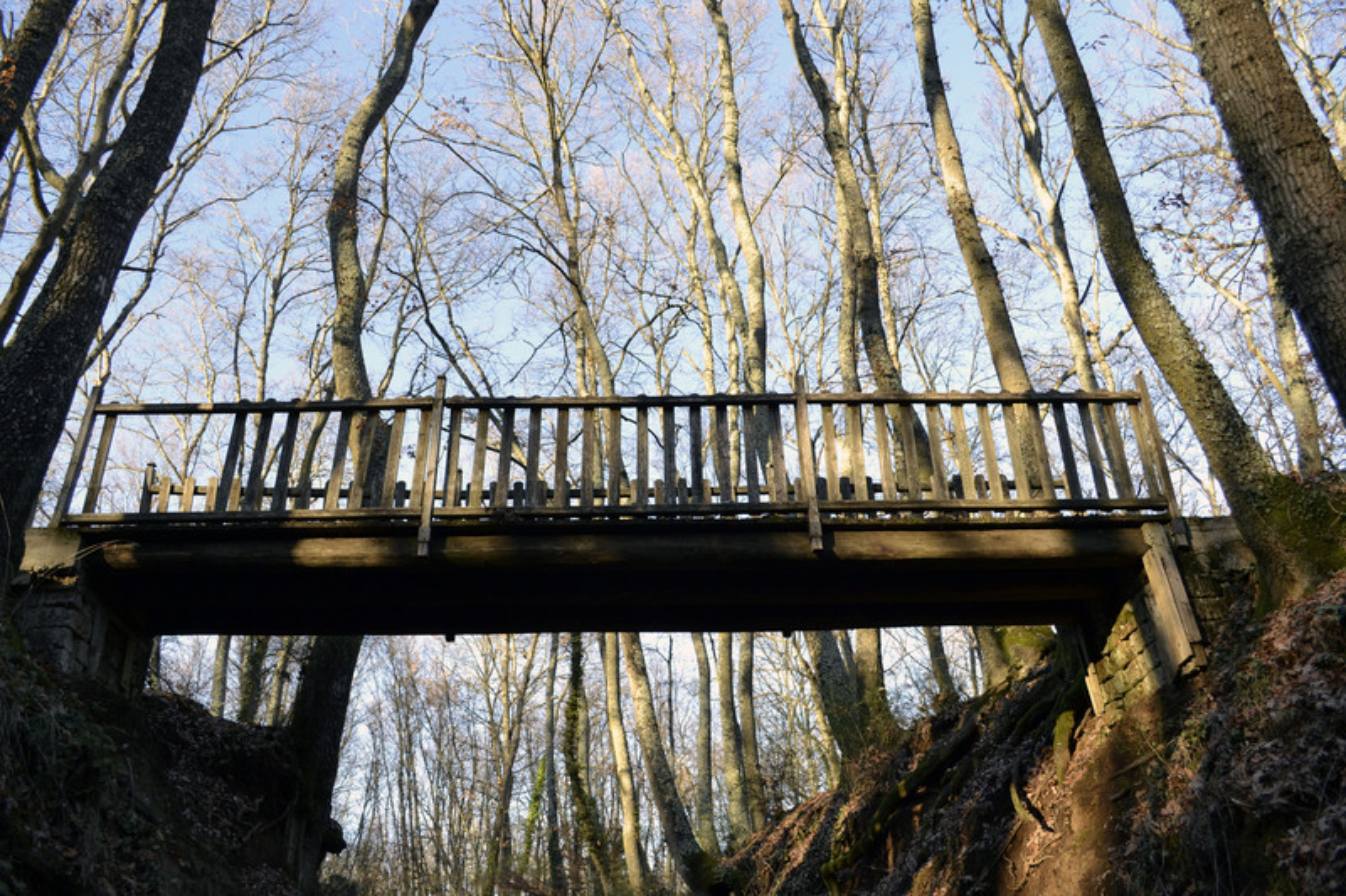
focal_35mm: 27
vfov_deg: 47.9
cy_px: 448
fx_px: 1009
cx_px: 673
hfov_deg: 67.4
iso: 160
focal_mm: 18
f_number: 5.6
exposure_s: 1/125
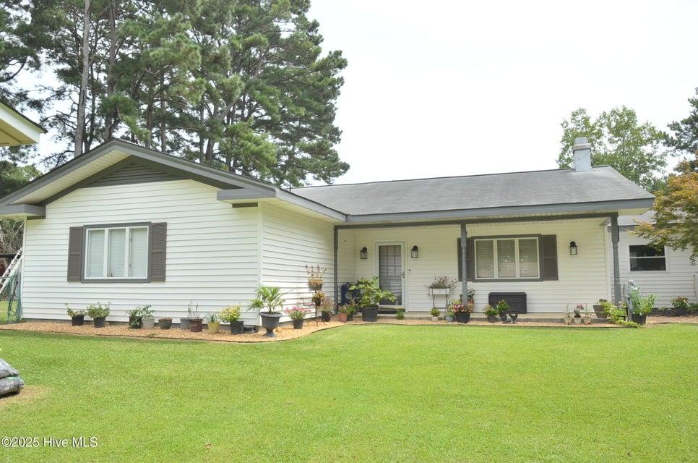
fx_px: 522
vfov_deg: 47.7
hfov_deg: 67.5
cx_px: 349
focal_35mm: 27
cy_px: 232
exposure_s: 1/250
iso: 140
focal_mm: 18
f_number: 8
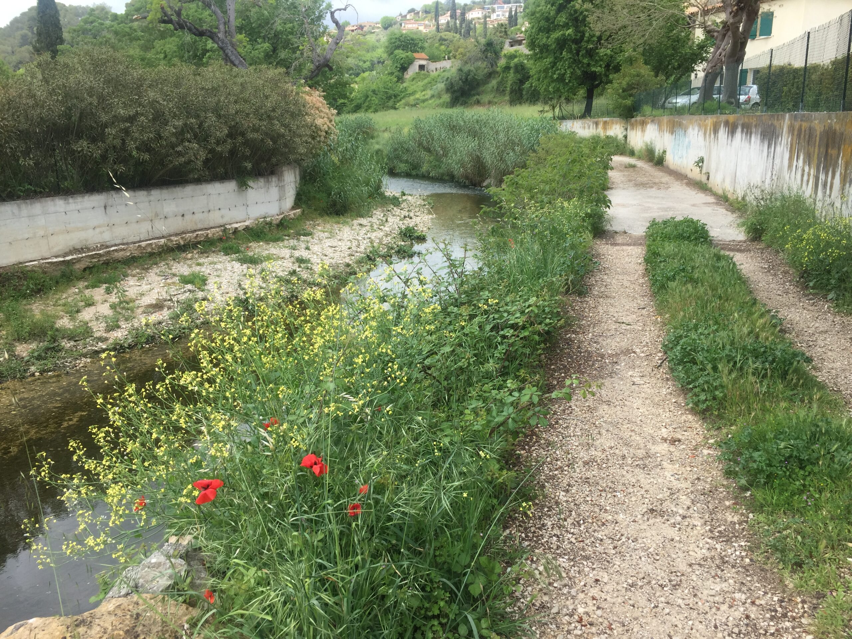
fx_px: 714
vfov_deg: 48.2
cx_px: 426
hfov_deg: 61.7
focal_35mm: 29
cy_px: 320
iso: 32
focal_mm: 4.15
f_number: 2.2
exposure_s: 1/732
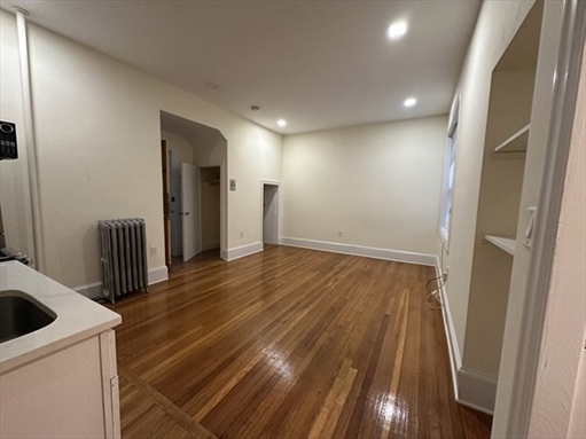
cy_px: 220
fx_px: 237
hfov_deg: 102.1
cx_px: 293
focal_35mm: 14
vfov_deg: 85.7
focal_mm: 2.22
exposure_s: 1/60
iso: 400
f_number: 2.2
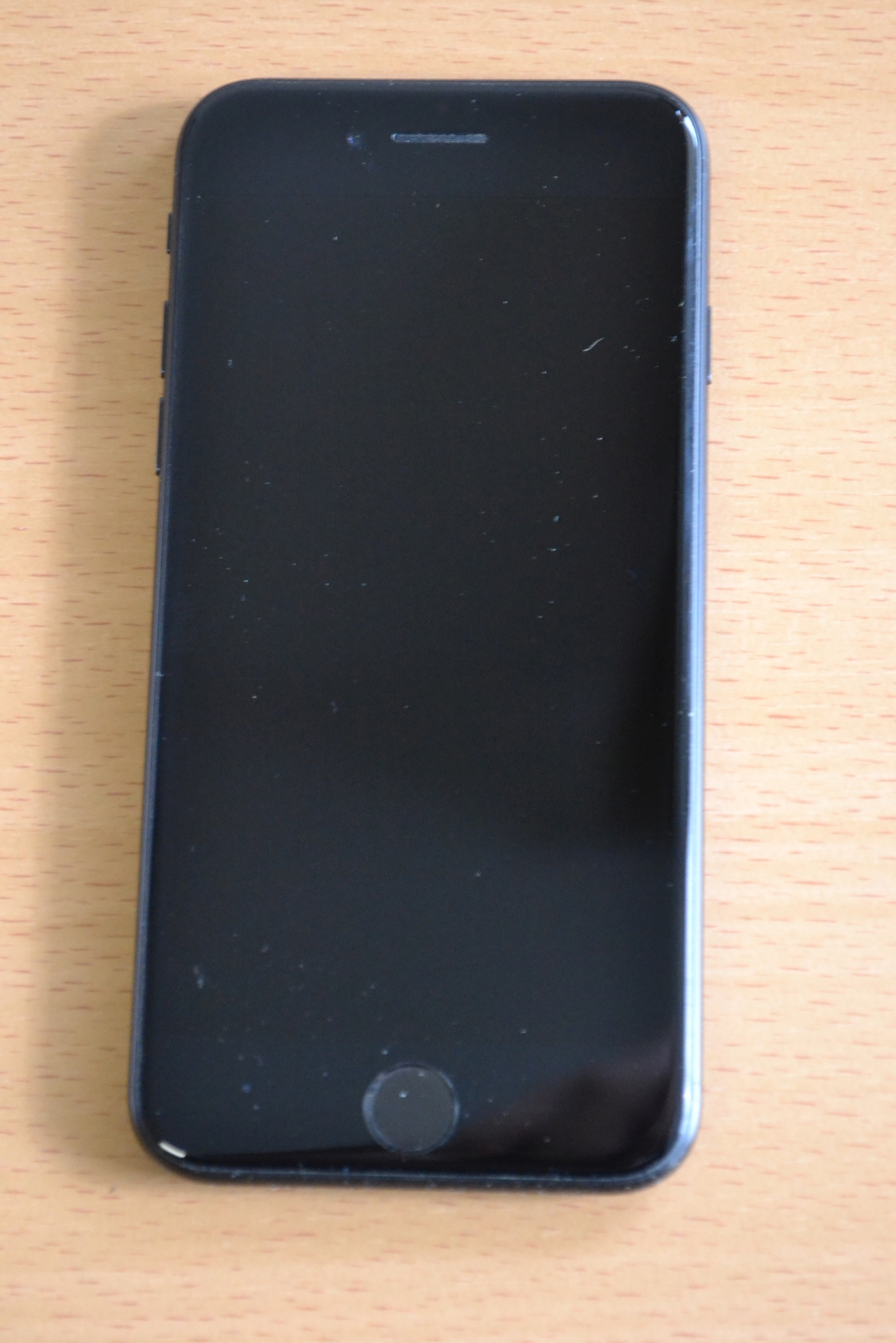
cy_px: 672
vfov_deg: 24.6
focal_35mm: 82
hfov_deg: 16.6
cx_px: 448
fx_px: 3079
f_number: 5.6
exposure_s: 1/40
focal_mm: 55
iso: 3200
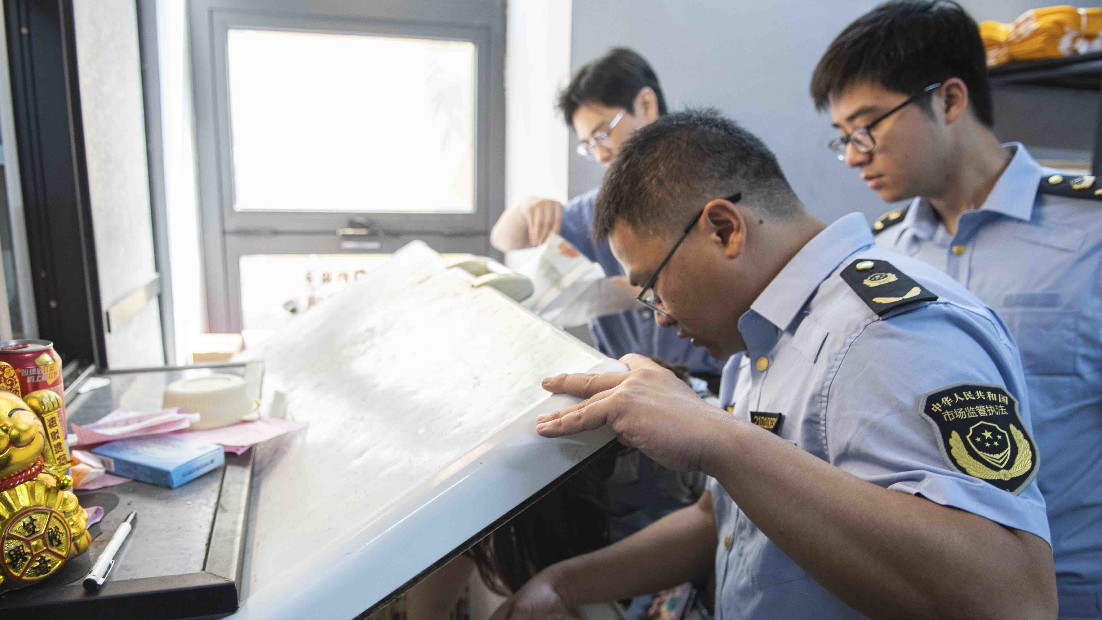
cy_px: 367
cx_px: 564
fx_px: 805
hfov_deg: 68.8
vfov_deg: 42.0
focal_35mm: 28
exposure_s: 1/160
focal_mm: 17
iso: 640
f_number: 2.8
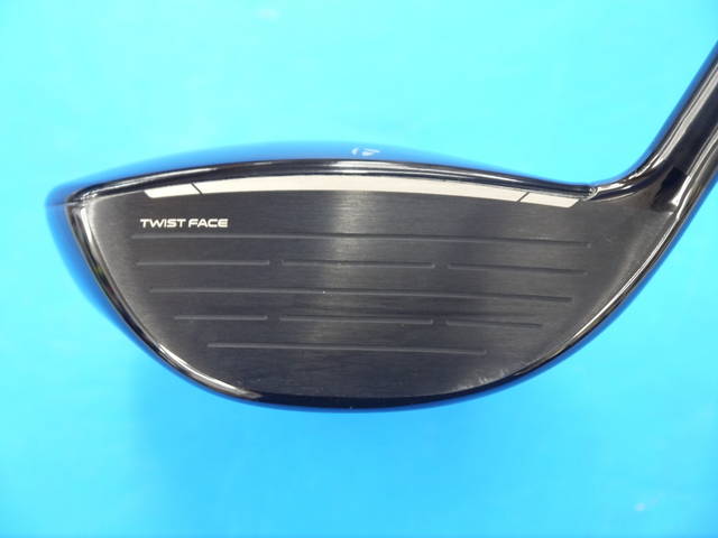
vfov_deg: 17.6
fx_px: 1742
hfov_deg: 23.3
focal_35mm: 84
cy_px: 269
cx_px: 359
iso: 800
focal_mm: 42
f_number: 5.6
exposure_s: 1/40
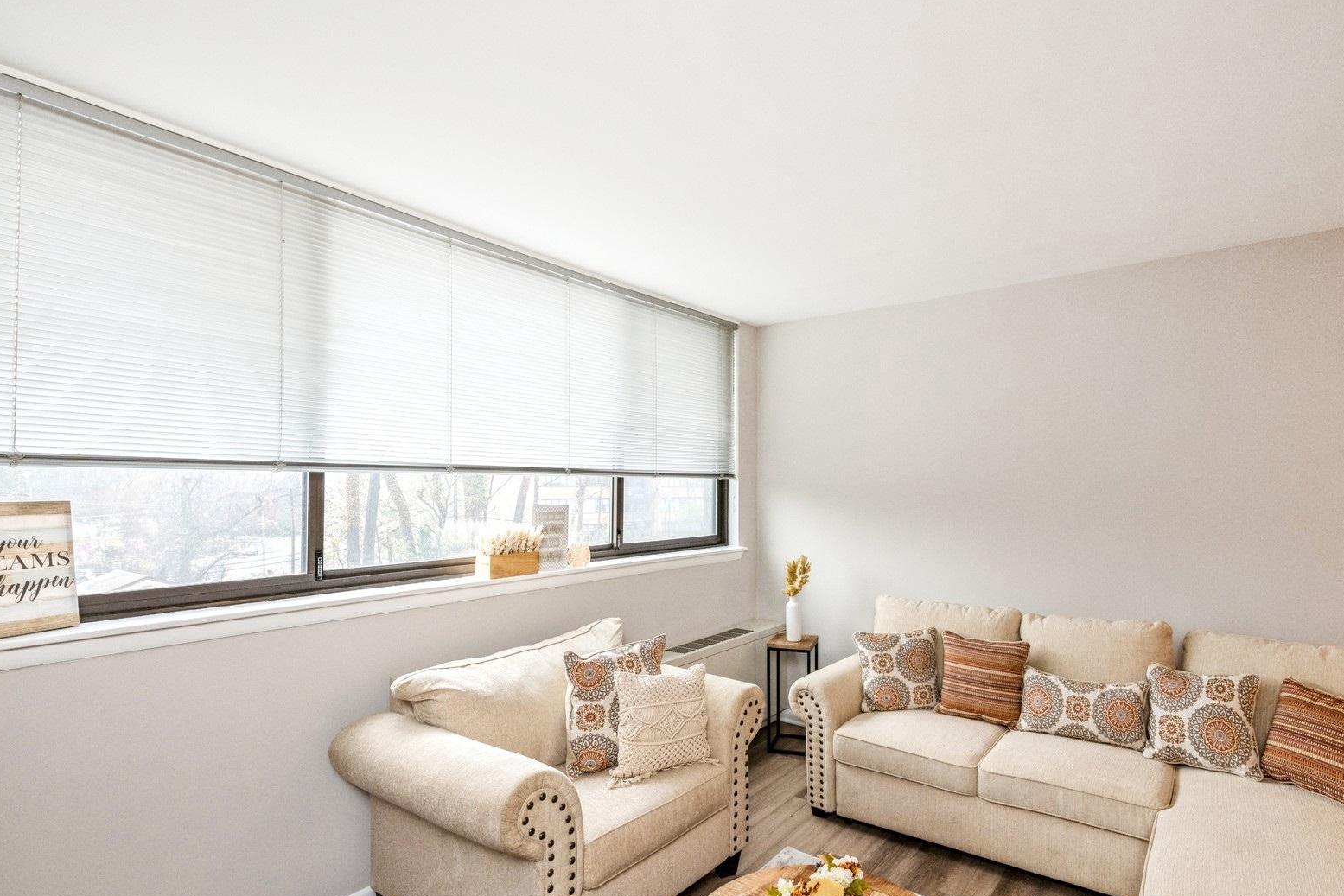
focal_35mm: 18
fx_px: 672
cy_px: 489
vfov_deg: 67.3
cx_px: 776
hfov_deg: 89.3
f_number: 9
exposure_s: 1/50
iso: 640
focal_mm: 14
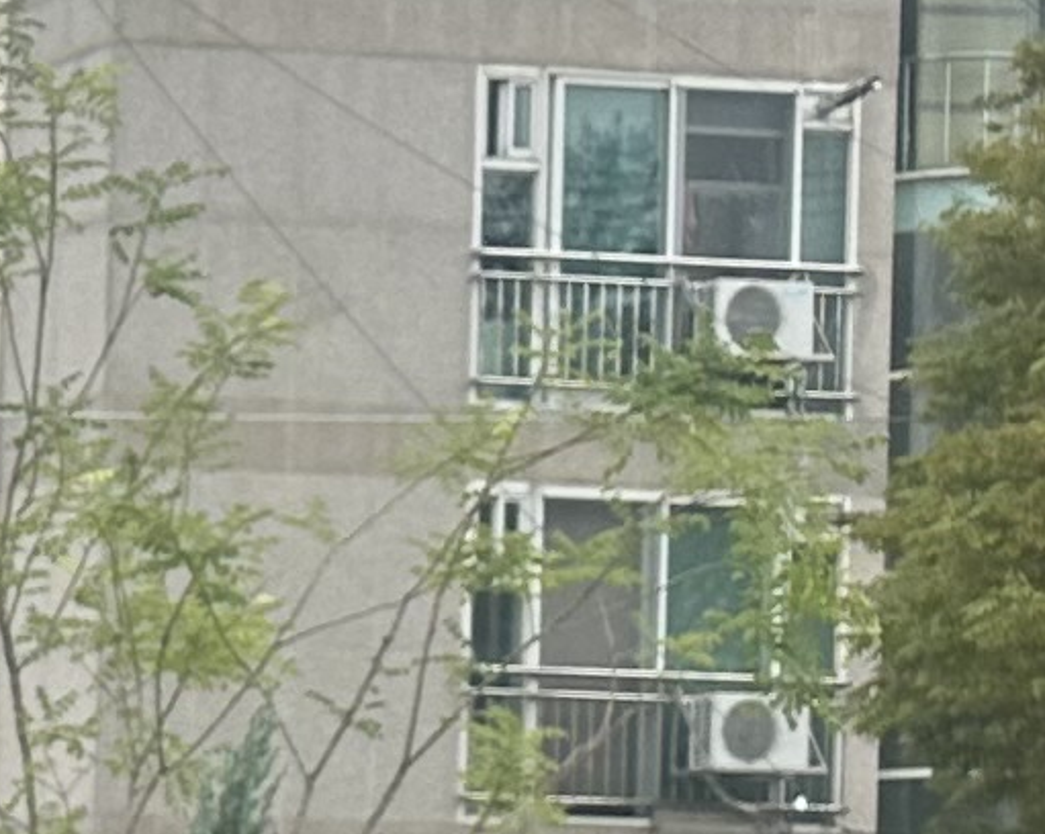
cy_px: 1551
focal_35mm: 185
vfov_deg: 8.0
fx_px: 5717
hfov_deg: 8.1
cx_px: -2550
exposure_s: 1/125
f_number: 1.78
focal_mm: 6.86
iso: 64
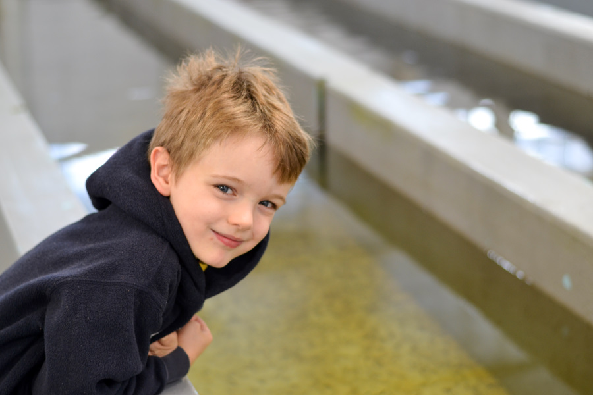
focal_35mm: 75
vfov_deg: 18.2
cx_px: 296
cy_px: 198
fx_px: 1235
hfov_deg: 27.0
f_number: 2.2
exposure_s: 1/60
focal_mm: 50
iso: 400
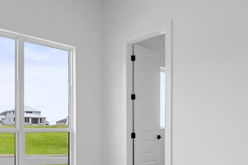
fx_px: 248
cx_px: 93
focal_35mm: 36
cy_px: 129
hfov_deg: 52.6
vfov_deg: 35.9
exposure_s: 1/60
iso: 320
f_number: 11
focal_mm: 12
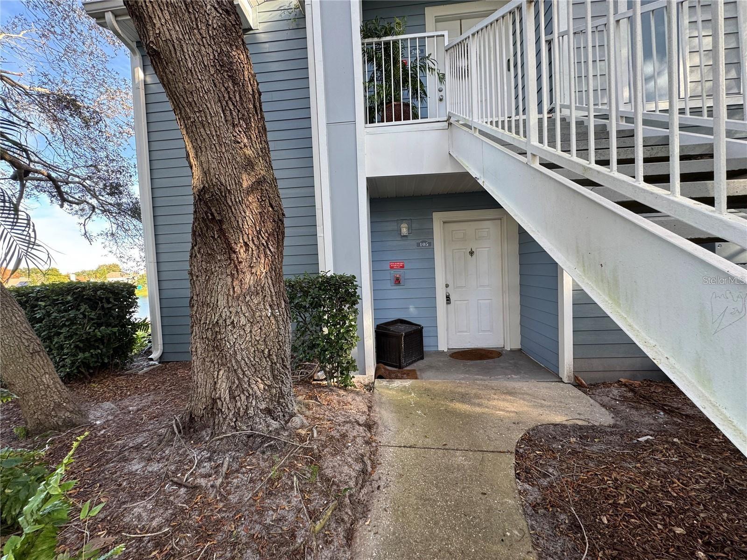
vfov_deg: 85.7
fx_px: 302
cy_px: 280
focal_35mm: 14
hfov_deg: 102.1
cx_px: 374
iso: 50
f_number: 2.2
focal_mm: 2.22
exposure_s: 1/99
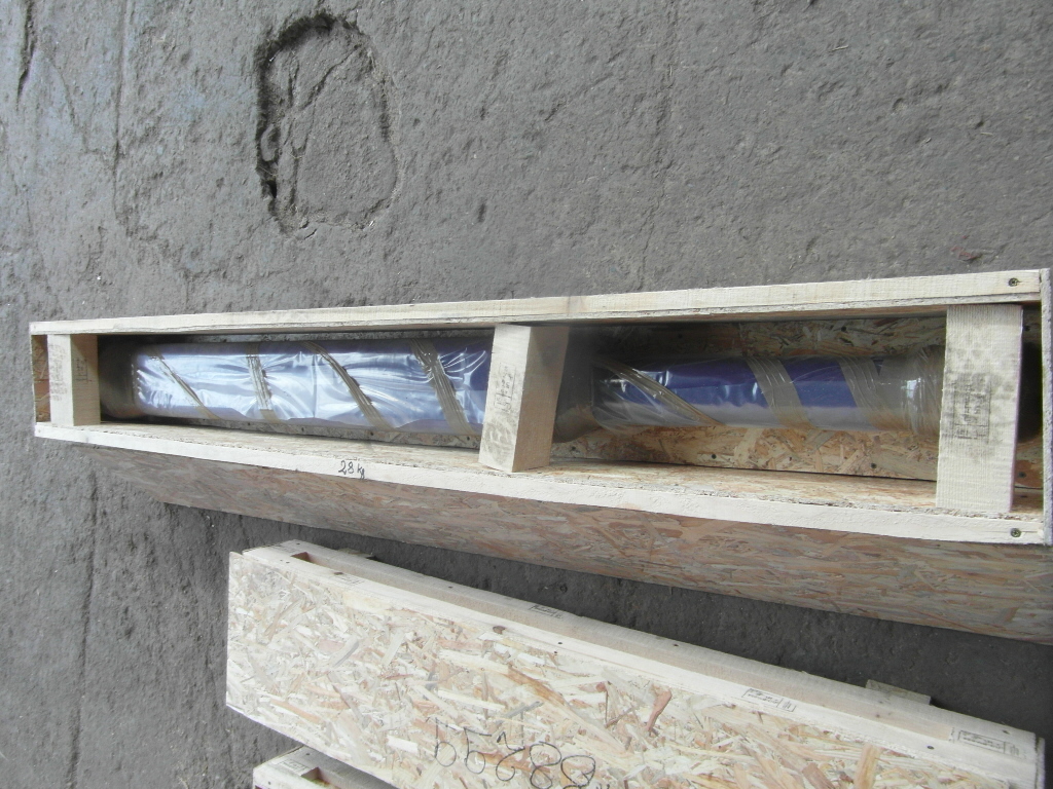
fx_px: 730
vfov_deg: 56.8
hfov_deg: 71.6
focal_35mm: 24
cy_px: 394
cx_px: 526
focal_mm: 4
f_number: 3.2
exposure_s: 1/30
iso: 100
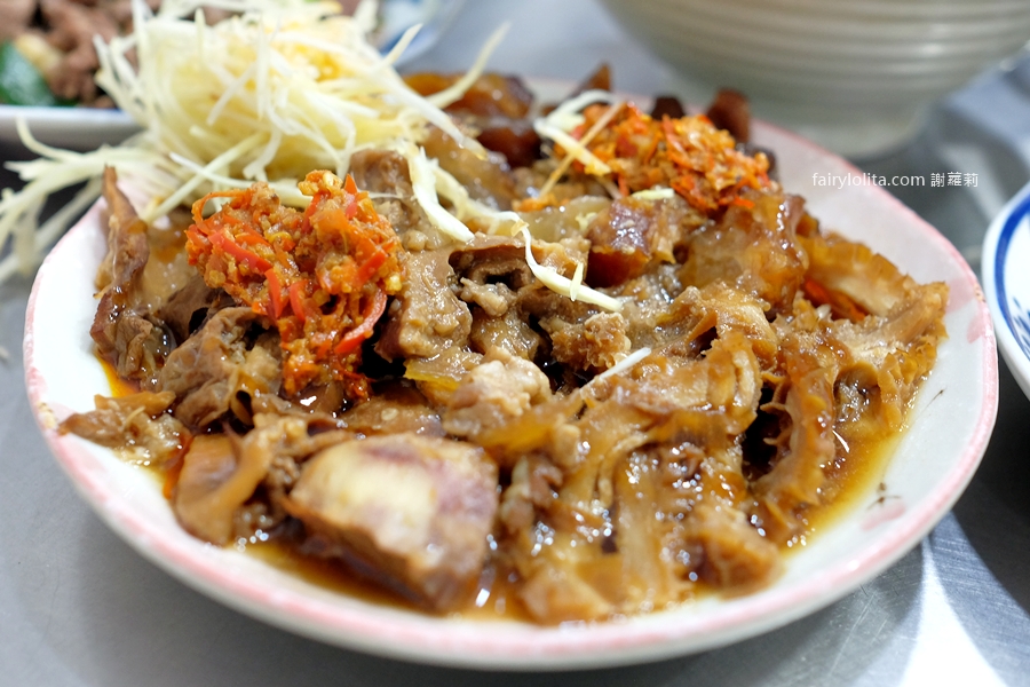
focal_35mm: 35
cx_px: 515
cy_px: 344
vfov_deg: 37.9
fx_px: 1001
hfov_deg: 54.4
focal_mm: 23
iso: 1000
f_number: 3.2
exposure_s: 1/50
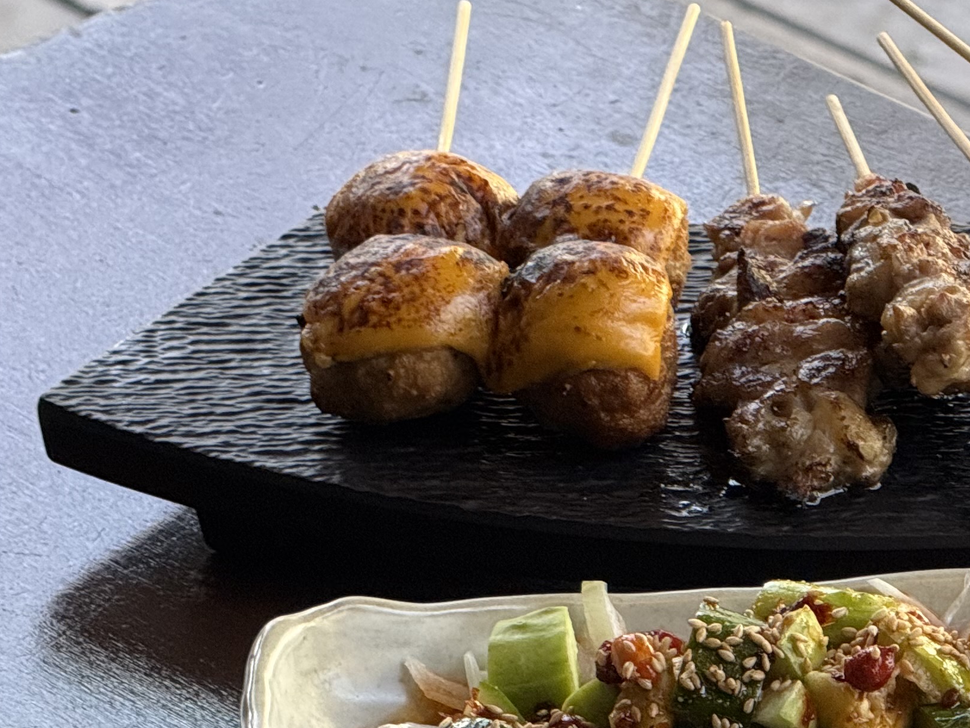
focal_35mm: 297
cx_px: 1069
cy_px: 354
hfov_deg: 6.6
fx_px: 8323
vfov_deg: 5.0
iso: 200
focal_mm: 15.66
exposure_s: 1/120
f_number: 2.8
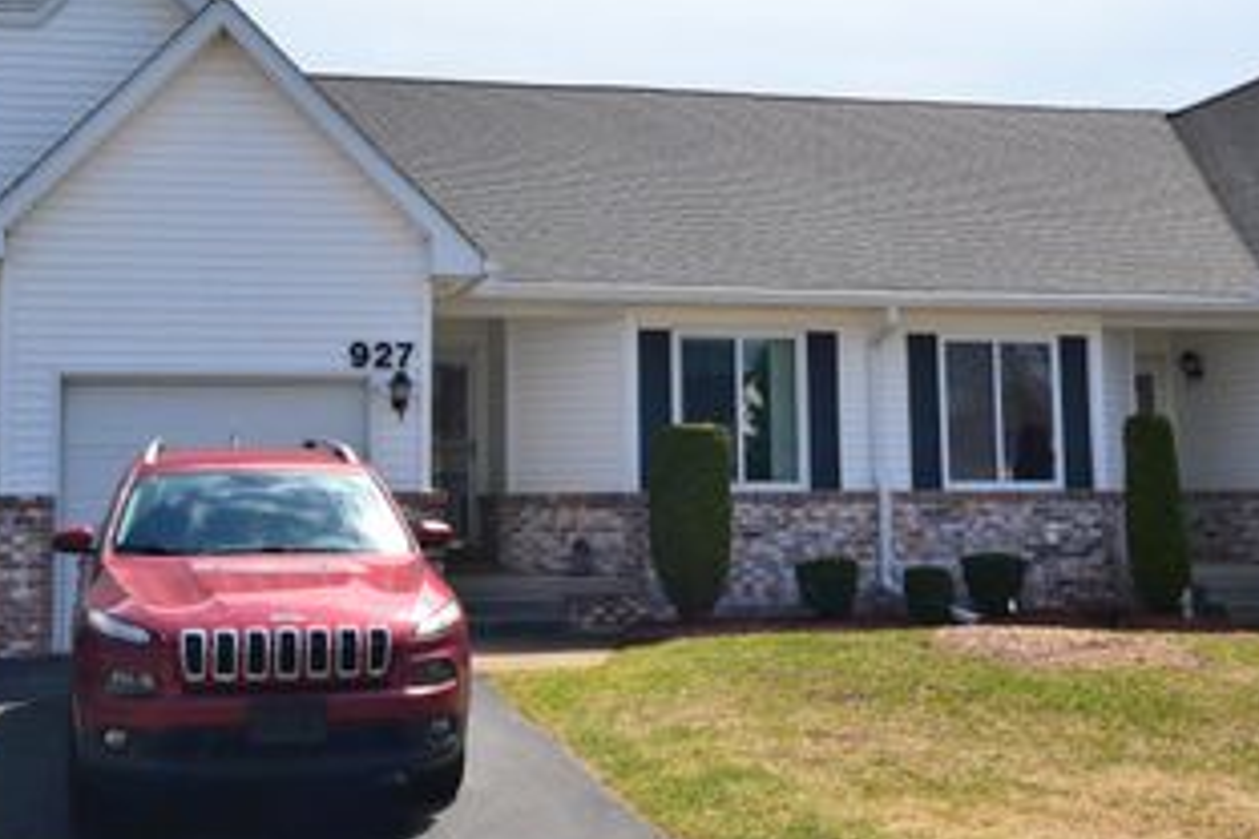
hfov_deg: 40.9
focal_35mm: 48
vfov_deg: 28.0
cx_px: 496
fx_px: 1679
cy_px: 333
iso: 400
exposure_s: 1/400
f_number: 11
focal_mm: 20
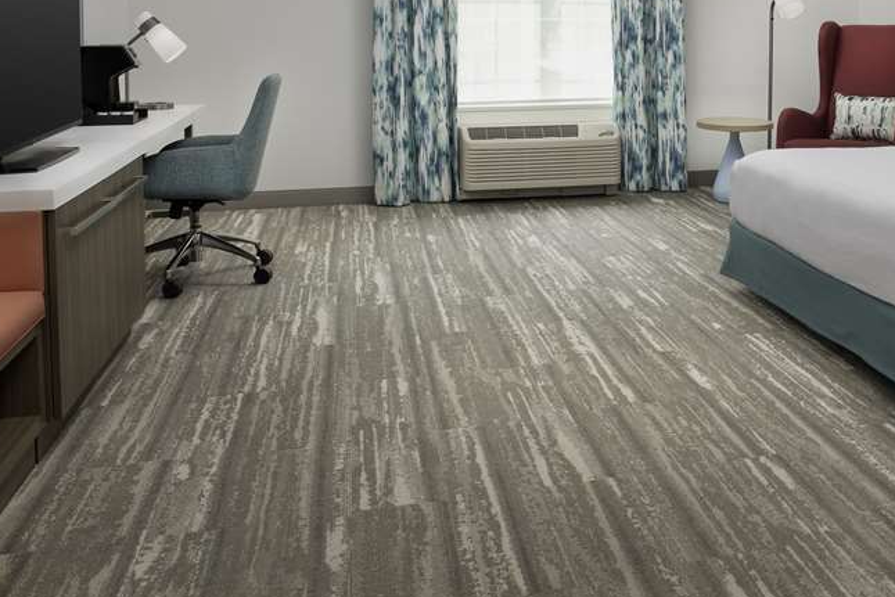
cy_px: 147
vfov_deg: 34.3
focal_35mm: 38
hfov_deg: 49.2
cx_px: 642
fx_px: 945
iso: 400
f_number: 11
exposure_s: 1/125
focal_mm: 24
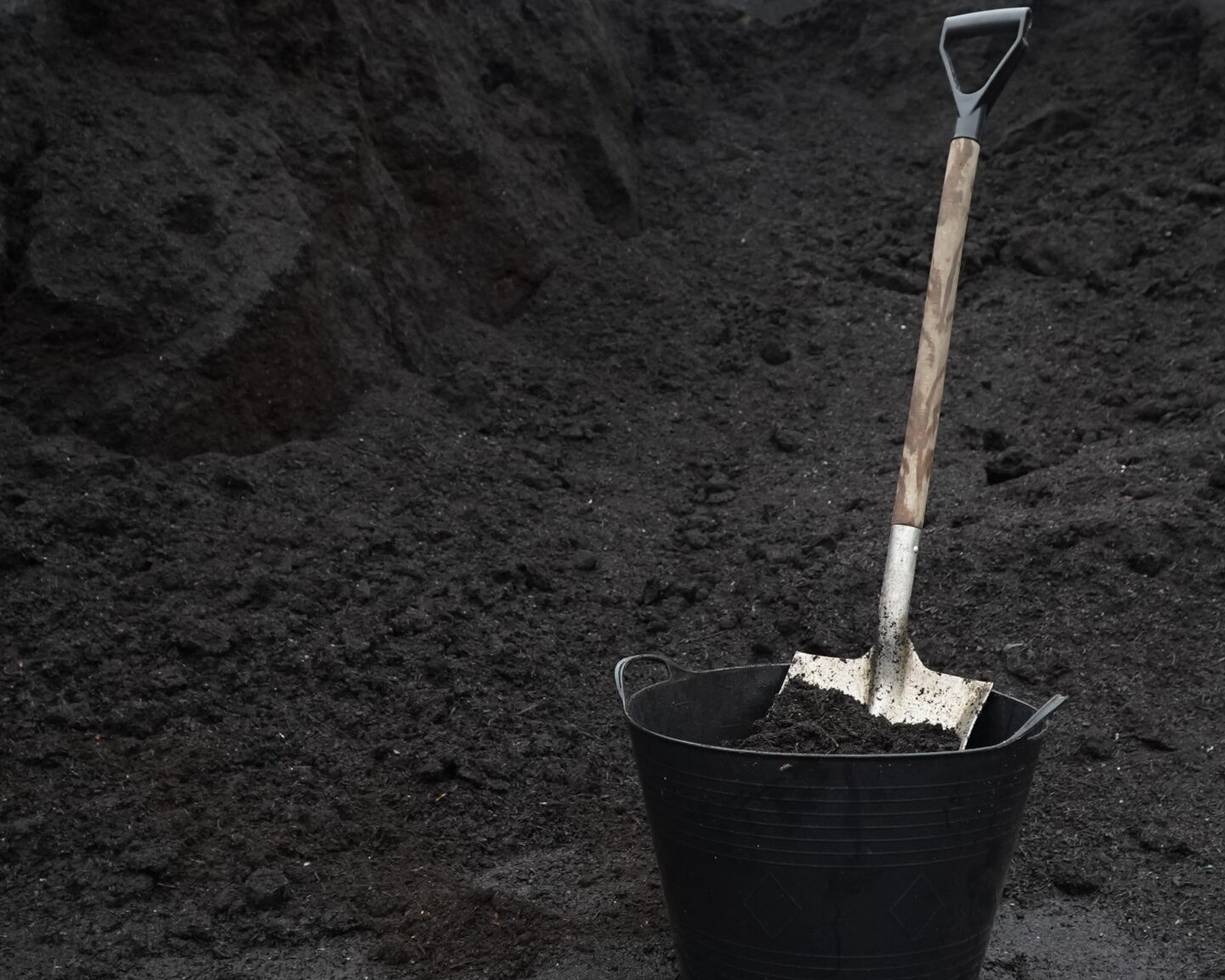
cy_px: 515
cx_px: 680
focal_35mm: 36
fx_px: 1305
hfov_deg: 50.2
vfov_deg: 41.1
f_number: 4
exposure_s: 1/320
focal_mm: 18
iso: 2000
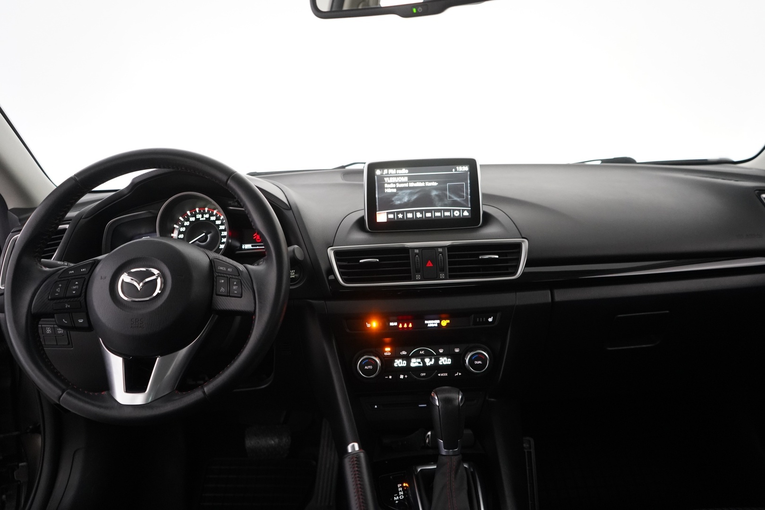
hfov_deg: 63.7
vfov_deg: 45.0
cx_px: 382
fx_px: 616
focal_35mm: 29
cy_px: 255
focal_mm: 29
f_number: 3.5
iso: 4000
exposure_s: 1/60
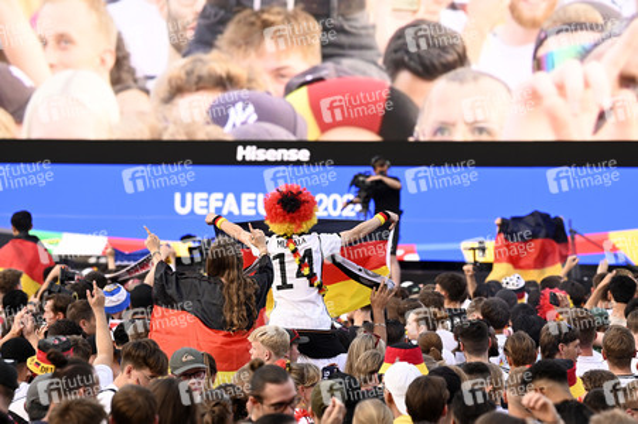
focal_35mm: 200
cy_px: 212
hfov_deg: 10.3
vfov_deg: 6.9
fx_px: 3542
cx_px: 319
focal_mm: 200
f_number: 5
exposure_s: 1/400
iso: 640
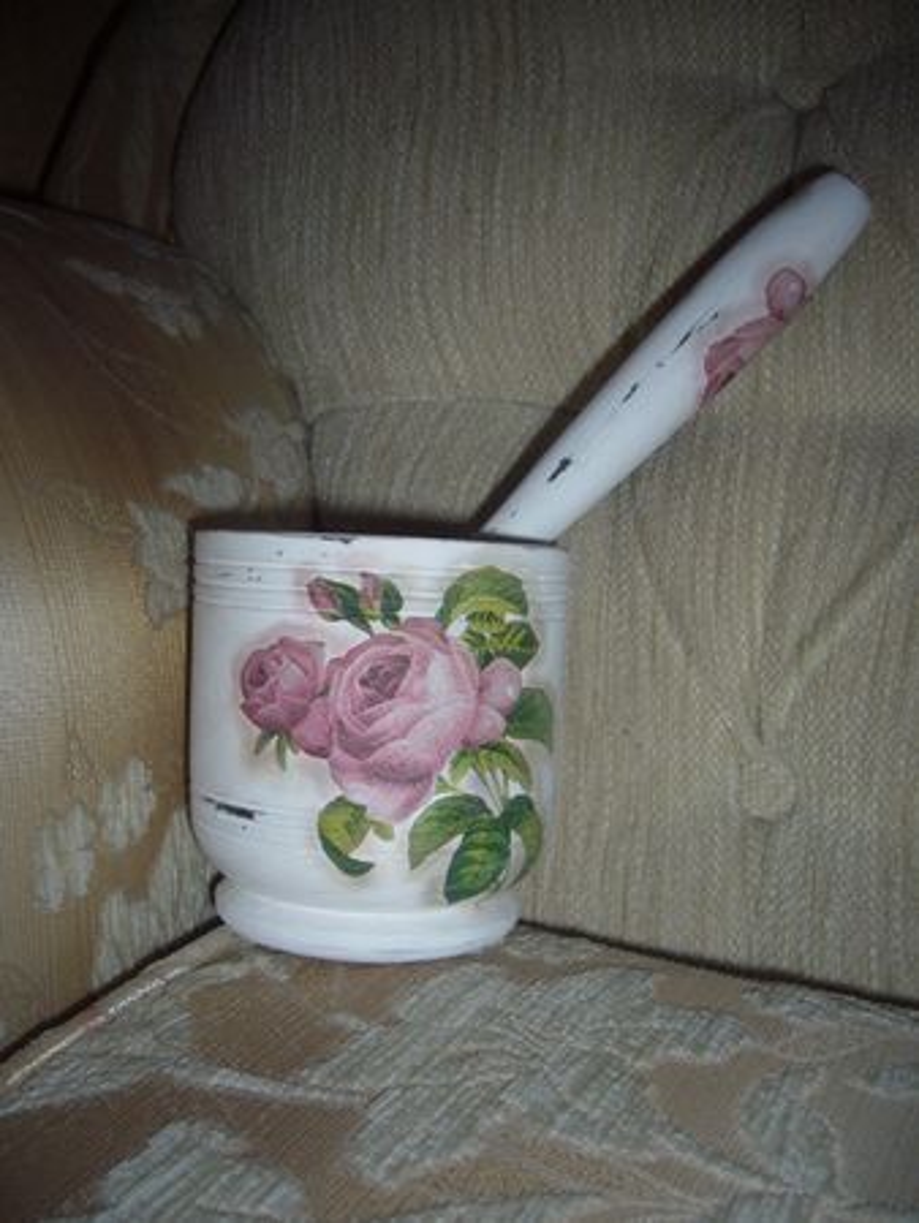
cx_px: 460
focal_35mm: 35
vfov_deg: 52.6
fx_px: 1238
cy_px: 612
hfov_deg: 40.7
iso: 100
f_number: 2.8
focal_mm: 5.8
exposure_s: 1/60
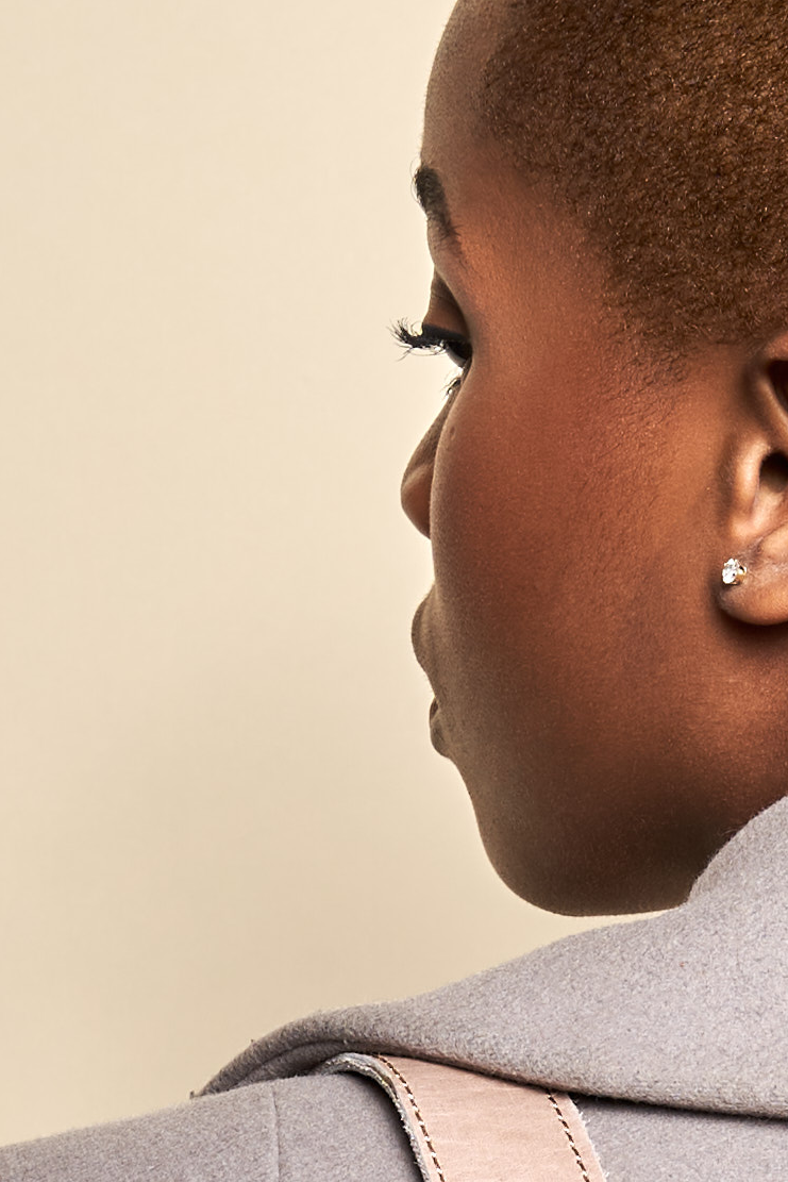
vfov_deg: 7.3
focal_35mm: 270
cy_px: 2357
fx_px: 8862
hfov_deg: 5.1
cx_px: 636
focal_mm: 50
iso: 100
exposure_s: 1/125
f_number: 14
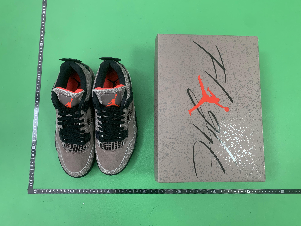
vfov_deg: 53.1
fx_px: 226
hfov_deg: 67.3
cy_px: 113
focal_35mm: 26
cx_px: 150
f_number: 1.8
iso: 250
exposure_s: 1/60
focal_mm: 4.25
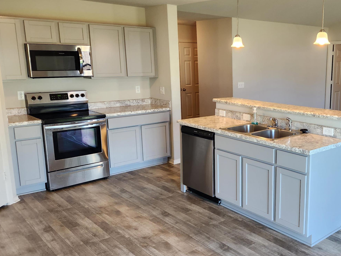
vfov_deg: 39.6
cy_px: 133
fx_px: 355
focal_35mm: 36
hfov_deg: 49.1
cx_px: 260
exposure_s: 1/120
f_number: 1.8
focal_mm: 5.4
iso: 200
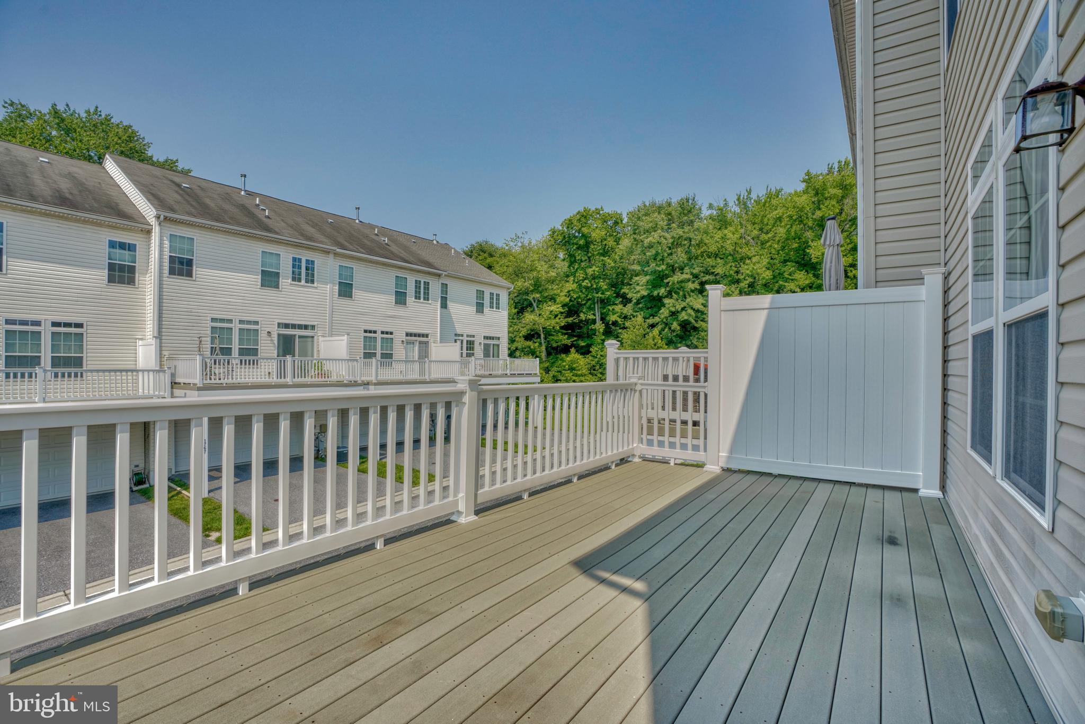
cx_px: 542
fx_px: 482
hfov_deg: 96.7
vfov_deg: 73.8
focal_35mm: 16
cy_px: 362
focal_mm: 16
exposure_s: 1/100
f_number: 7.1
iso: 640
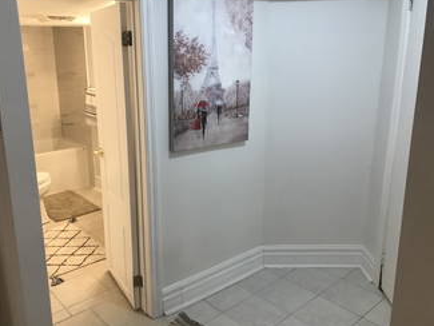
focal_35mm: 31
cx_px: 195
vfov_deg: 45.4
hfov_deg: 58.2
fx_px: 389
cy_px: 150
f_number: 1.8
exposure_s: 1/24
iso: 40
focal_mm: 3.99
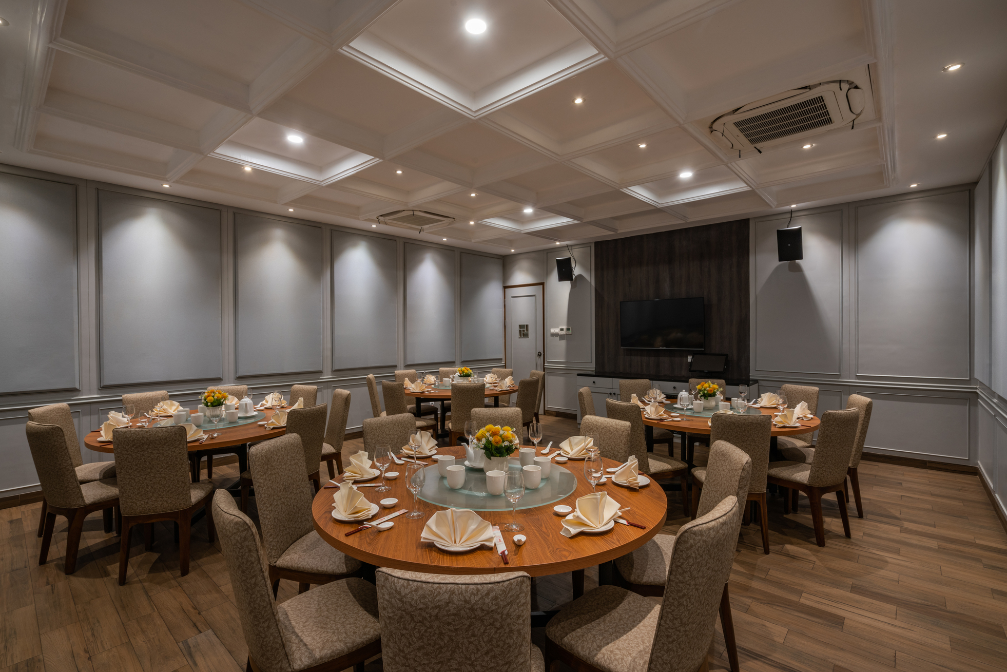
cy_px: 336
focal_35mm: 16
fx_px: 448
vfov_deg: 73.8
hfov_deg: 96.7
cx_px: 504
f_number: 13
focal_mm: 16
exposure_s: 1.6
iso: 100
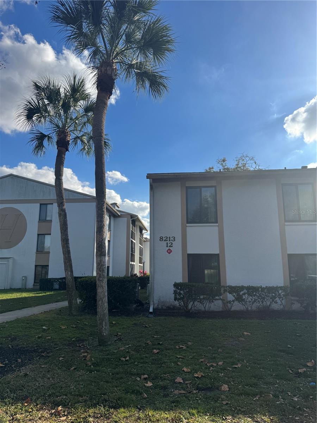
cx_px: 158
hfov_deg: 56.8
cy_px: 212
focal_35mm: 24
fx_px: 293
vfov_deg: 71.6
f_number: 1.78
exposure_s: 1/6410
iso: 80
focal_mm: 6.76
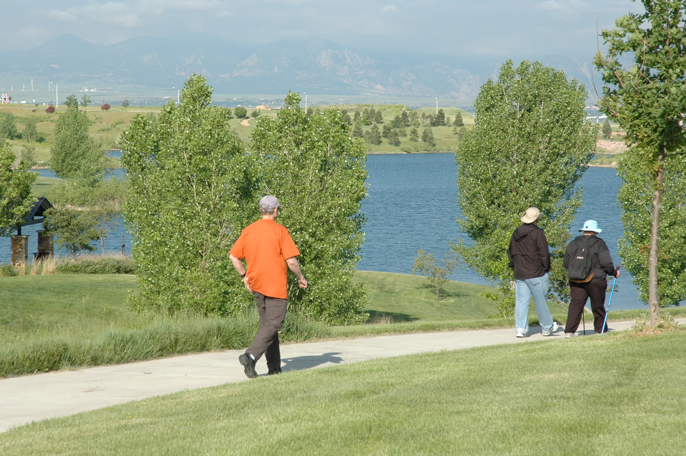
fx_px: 2208
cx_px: 316
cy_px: 219
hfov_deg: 17.7
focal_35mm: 116
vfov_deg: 11.8
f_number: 8
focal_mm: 70
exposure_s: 1/250
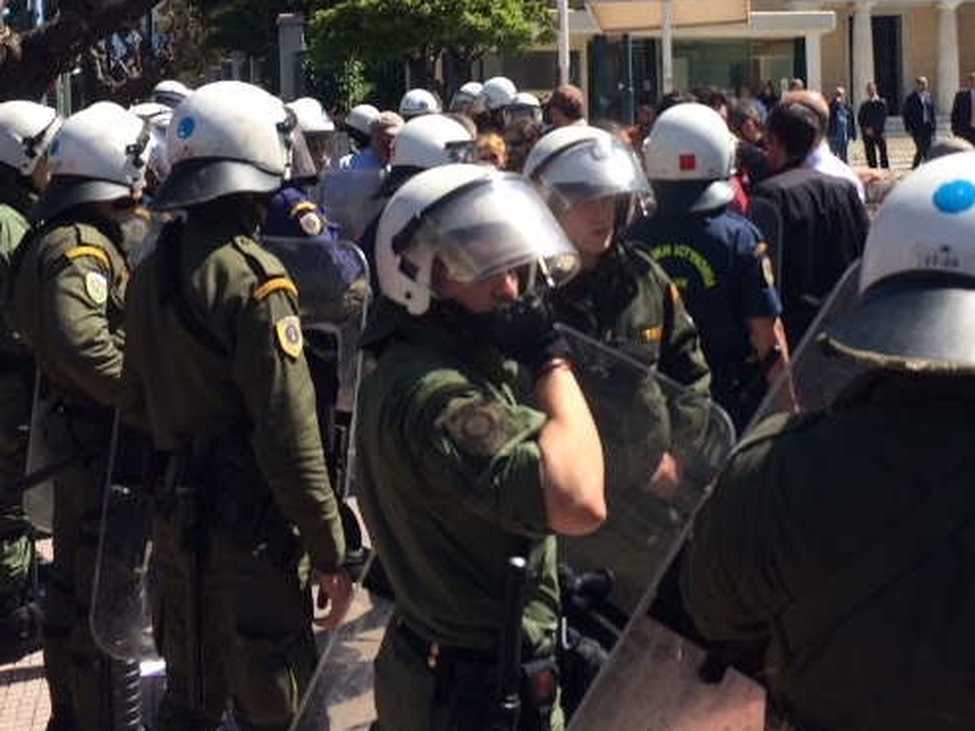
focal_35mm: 47
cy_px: 164
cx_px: 553
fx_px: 1323
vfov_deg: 30.2
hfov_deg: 40.4
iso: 32
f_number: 2.2
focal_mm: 4.15
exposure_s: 1/1466
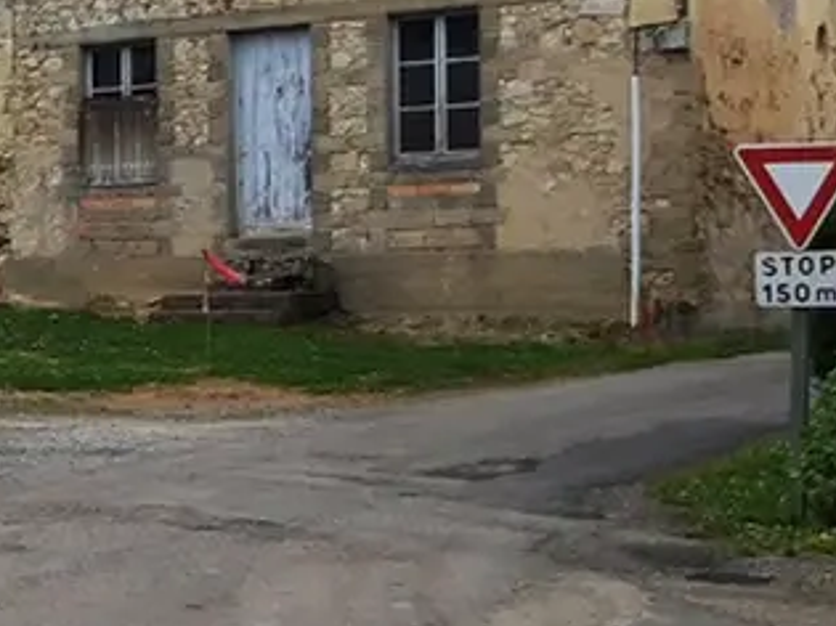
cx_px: -504
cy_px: 379
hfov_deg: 17.4
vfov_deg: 14.9
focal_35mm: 99
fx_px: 2390
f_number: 1.7
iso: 40
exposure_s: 1/575
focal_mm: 3.93
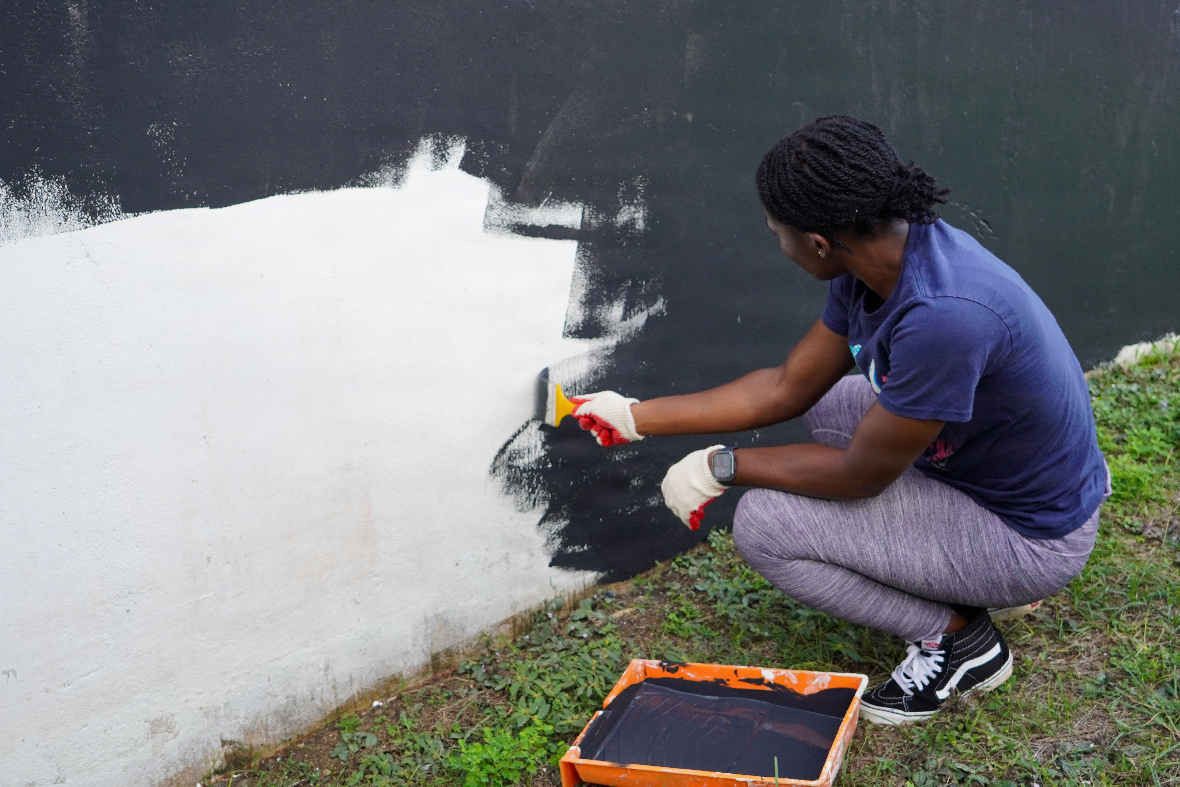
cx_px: 590
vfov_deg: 31.9
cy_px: 394
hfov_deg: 46.4
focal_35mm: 42
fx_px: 1377
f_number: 5.6
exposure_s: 1/250
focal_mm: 28
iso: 250
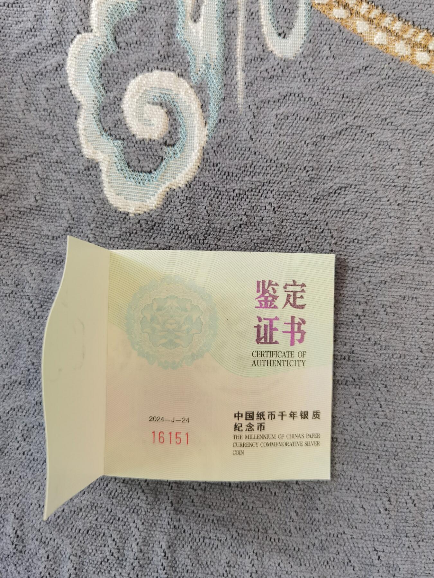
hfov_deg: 51.4
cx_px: 217
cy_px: 289
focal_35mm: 27
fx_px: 451
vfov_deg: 65.3
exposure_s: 1/100
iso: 200
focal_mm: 6.71
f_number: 1.9
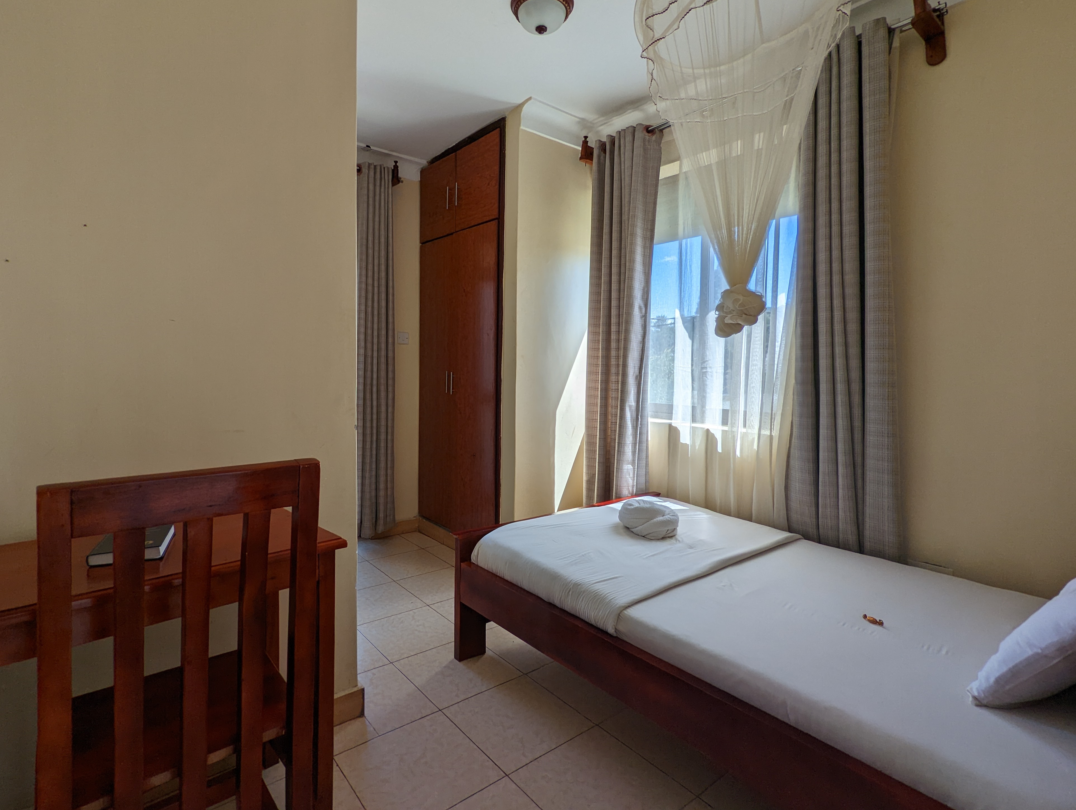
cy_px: 380
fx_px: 529
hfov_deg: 90.9
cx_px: 508
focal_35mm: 17
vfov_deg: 74.8
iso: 44
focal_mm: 2.35
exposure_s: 1/237
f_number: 2.2
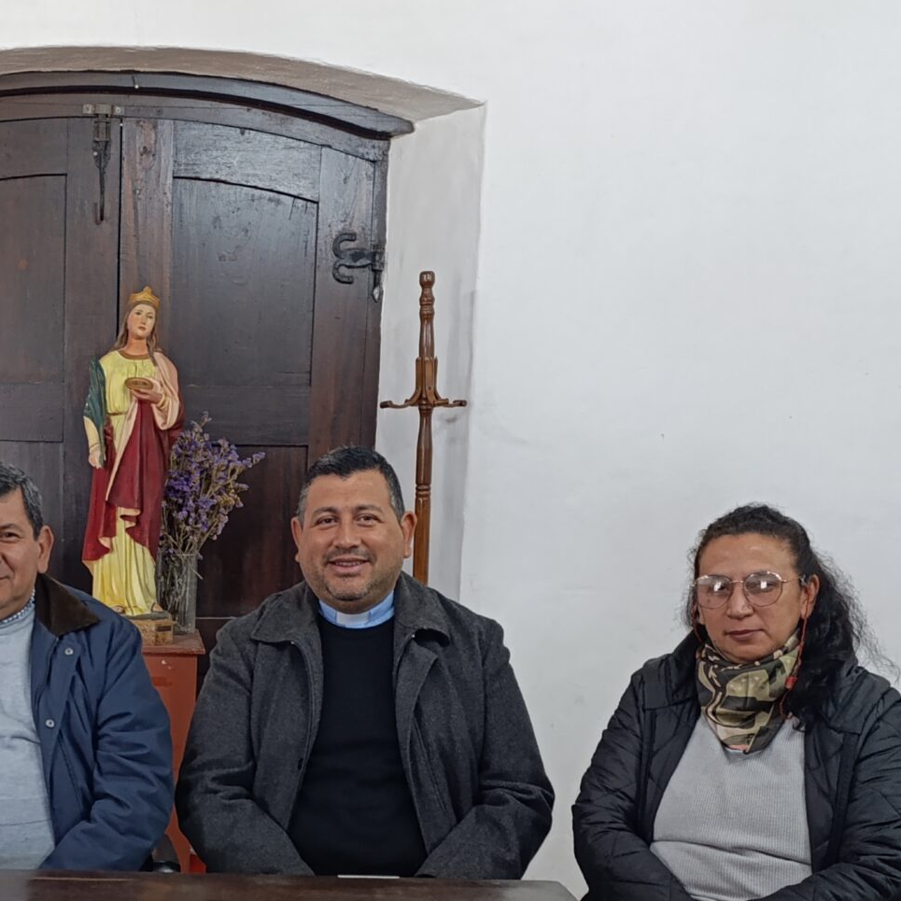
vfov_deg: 30.8
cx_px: 119
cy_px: 733
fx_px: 1590
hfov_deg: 30.5
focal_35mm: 54
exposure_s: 1/50
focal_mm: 6.14
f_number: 1.6
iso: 1250
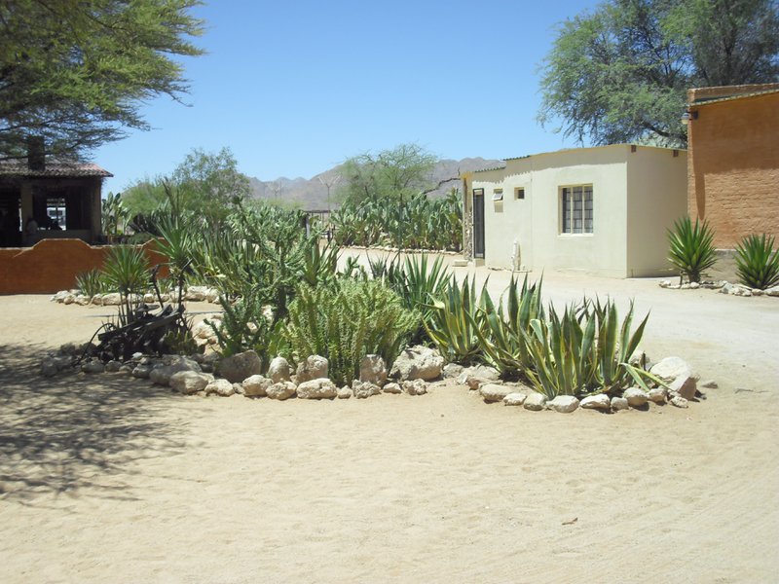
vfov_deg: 31.5
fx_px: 1035
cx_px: 390
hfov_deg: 41.2
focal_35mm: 46
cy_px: 292
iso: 100
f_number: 8.9
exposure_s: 1/200
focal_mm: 7.6
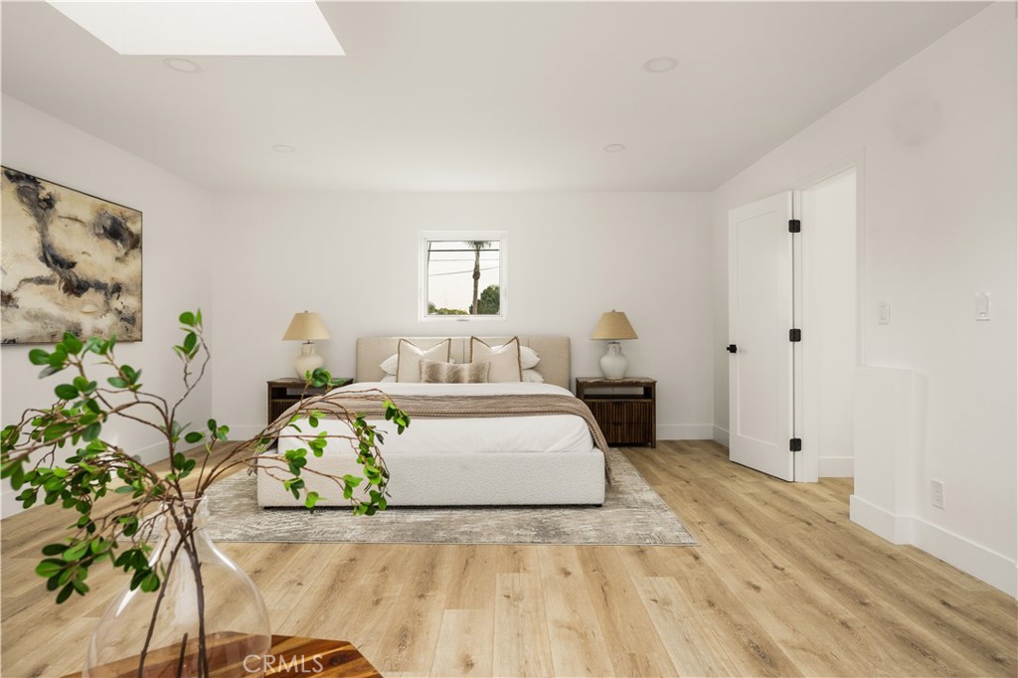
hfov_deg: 86.9
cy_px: 339
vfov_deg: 64.5
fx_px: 537
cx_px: 509
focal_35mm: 19
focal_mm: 19
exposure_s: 1/40
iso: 100
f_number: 5.6
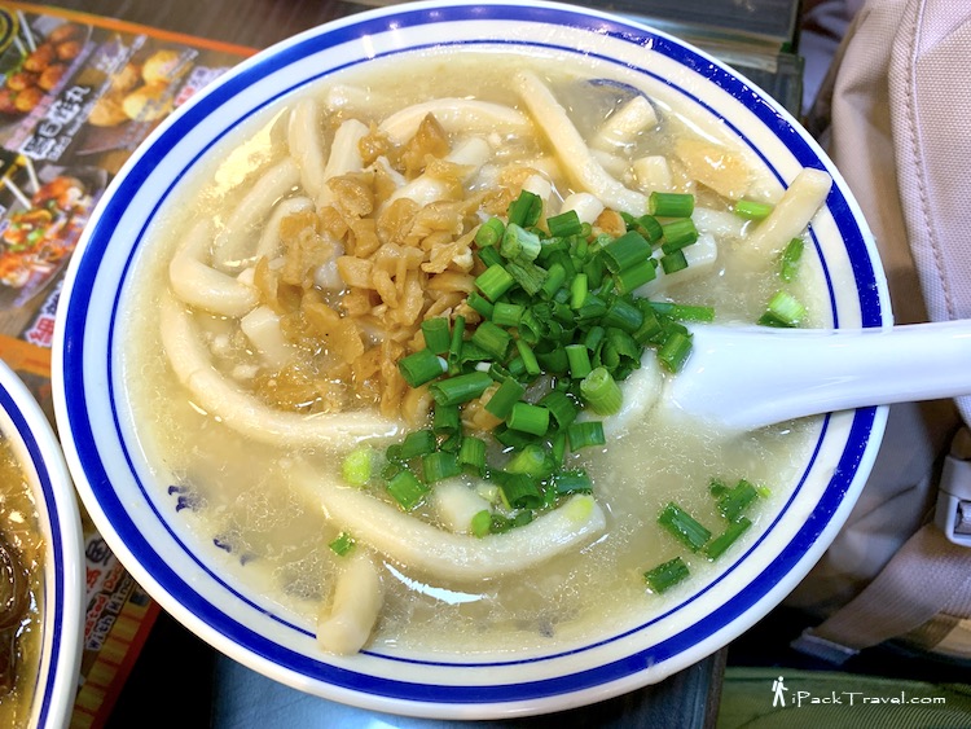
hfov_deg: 67.3
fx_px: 730
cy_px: 364
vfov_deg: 53.1
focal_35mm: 26
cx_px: 486
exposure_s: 1/50
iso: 80
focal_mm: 4.25
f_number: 1.8
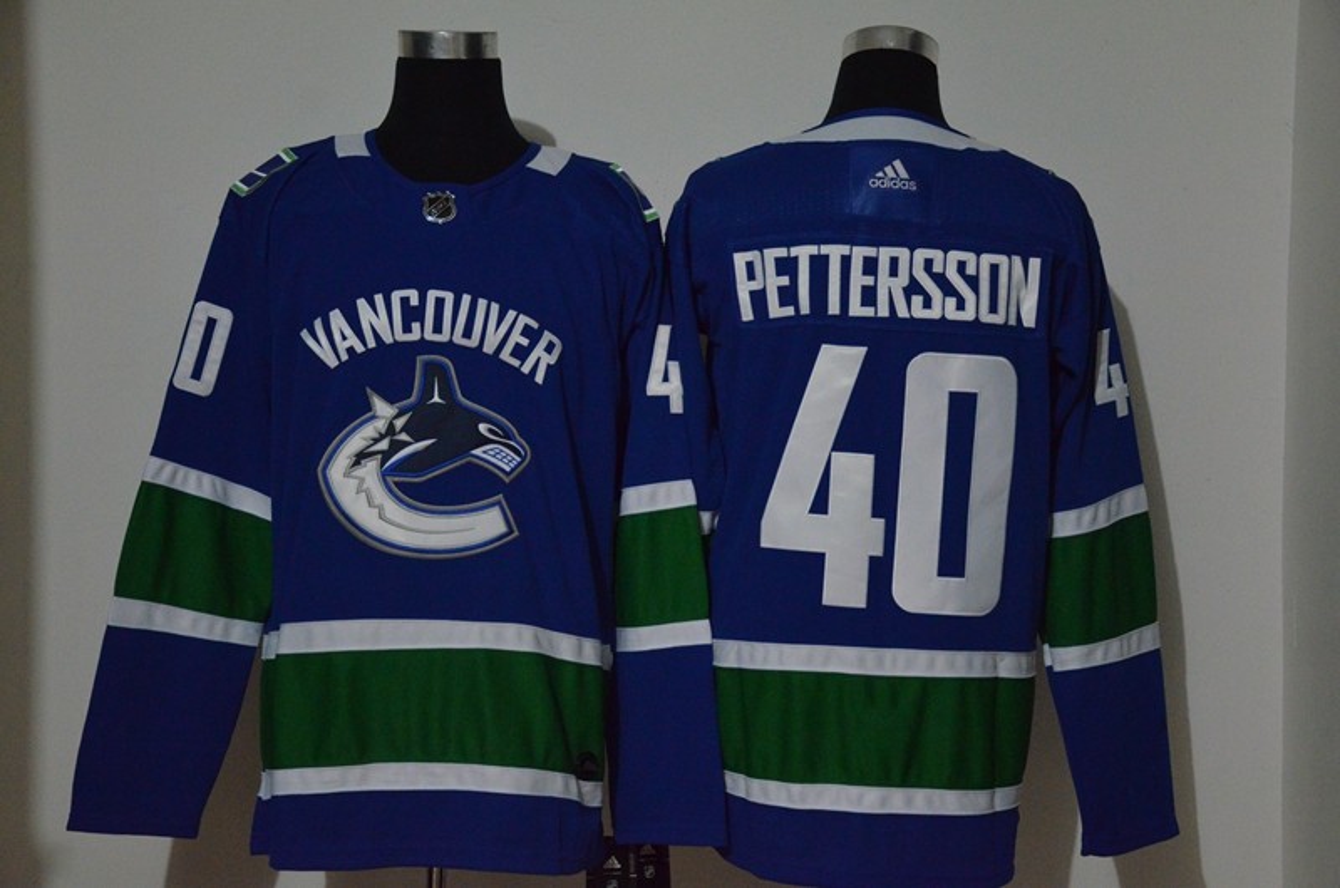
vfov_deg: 20.1
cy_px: 444
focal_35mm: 68
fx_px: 2507
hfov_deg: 29.9
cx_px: 670
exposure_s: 1/30
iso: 4000
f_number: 4.5
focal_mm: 45
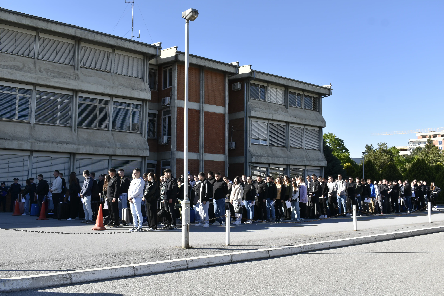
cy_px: 148
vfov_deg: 40.0
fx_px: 407
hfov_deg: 57.2
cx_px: 222
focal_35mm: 33
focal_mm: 22
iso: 160
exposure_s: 1/250
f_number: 8
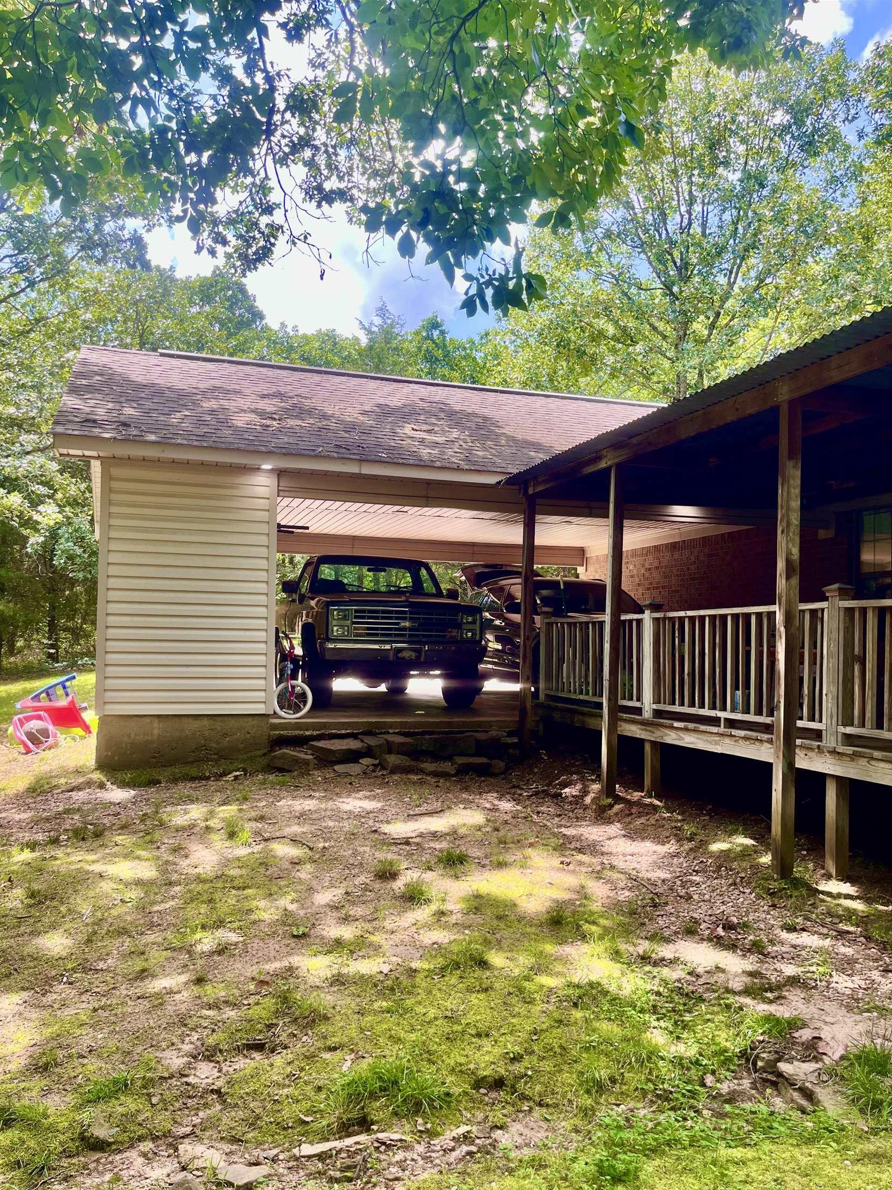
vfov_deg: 65.3
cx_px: 459
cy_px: 617
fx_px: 928
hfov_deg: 51.3
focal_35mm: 27
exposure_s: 1/483
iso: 50
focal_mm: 5.1
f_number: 1.6
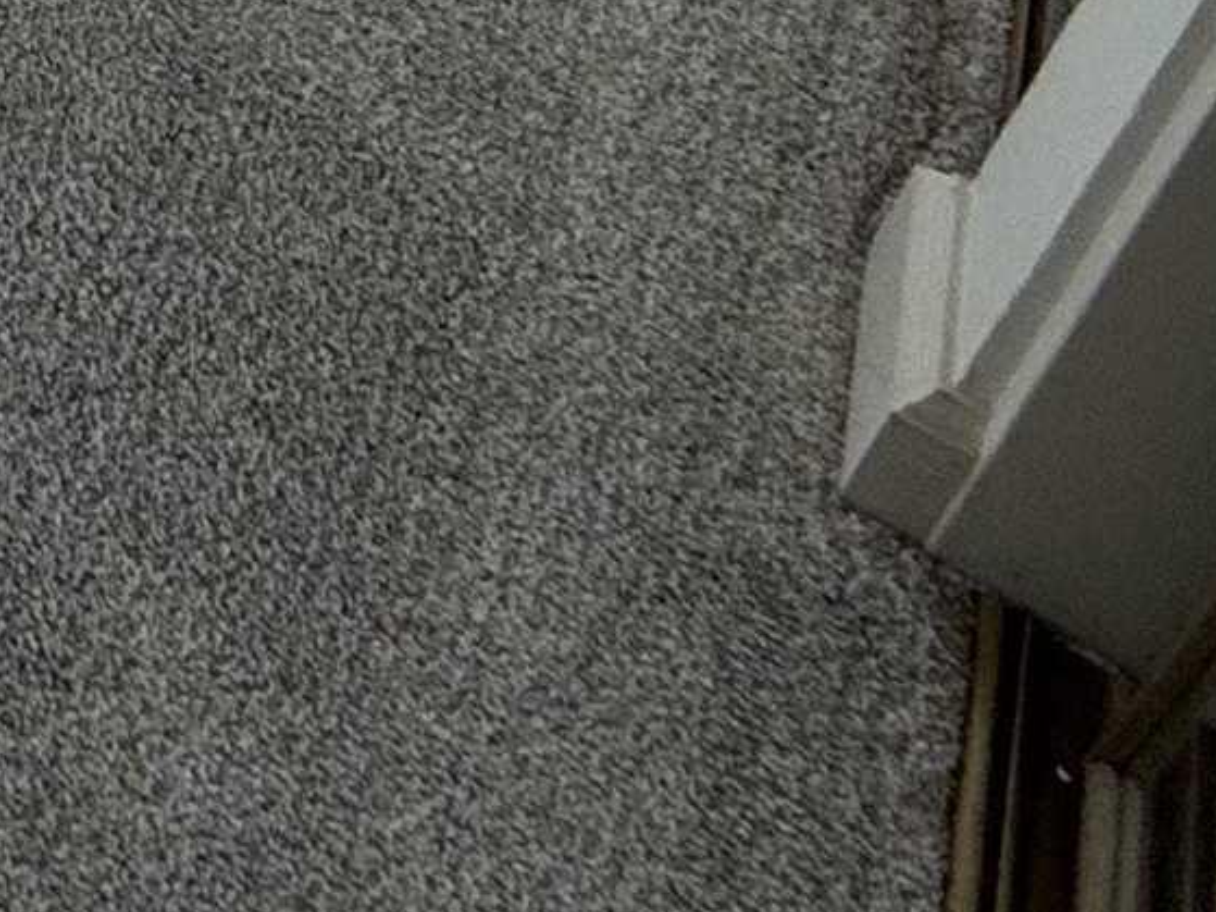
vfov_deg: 12.4
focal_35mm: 77
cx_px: -1751
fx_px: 2704
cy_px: -1580
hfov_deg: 14.7
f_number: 2.2
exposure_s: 1/158
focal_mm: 2.22
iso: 50
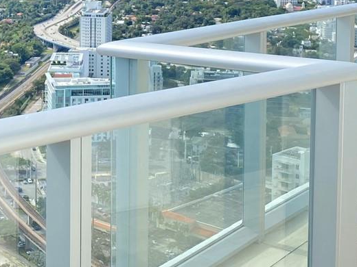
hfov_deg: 23.9
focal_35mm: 80
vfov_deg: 17.9
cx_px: 47
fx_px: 825
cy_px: -12
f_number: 1.8
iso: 32
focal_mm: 4.25
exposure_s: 1/1103
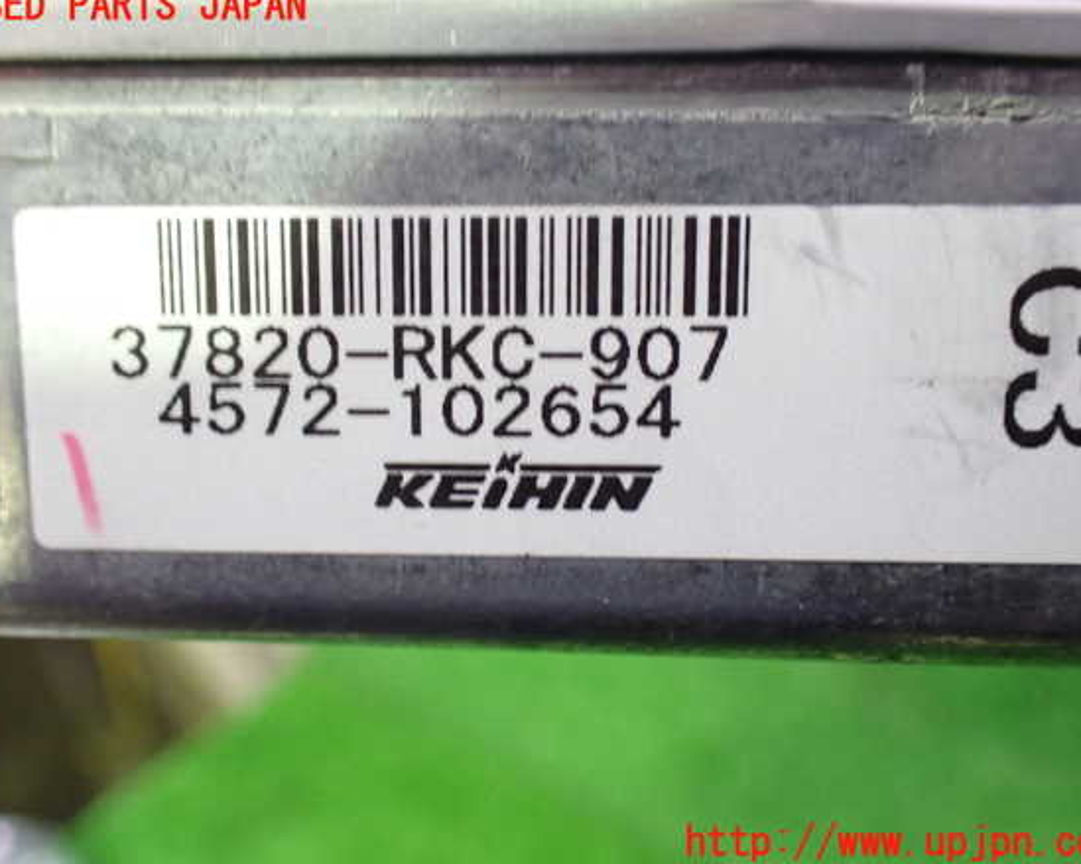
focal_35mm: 32
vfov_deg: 45.8
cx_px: 540
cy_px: 425
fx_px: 1024
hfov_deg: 55.7
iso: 800
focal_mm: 5.4
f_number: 2.3
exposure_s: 1/30
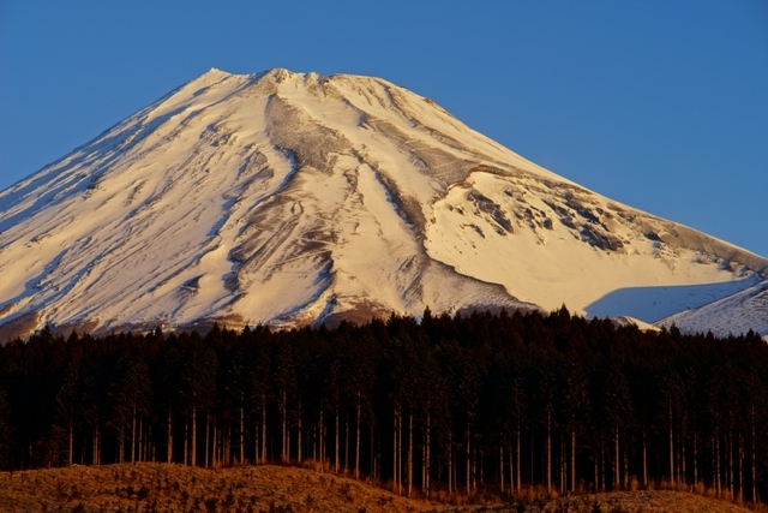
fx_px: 2987
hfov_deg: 14.7
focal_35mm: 140
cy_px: 256
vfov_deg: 9.8
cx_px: 384
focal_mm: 140
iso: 100
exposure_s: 1/15
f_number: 11
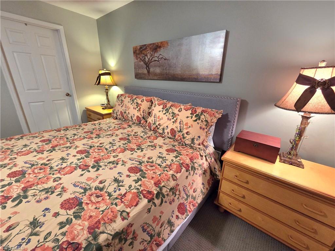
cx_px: 168
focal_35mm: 13
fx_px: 126
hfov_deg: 106.2
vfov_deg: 89.9
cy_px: 126
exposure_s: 1/60.2
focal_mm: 2.2
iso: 320
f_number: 2.2
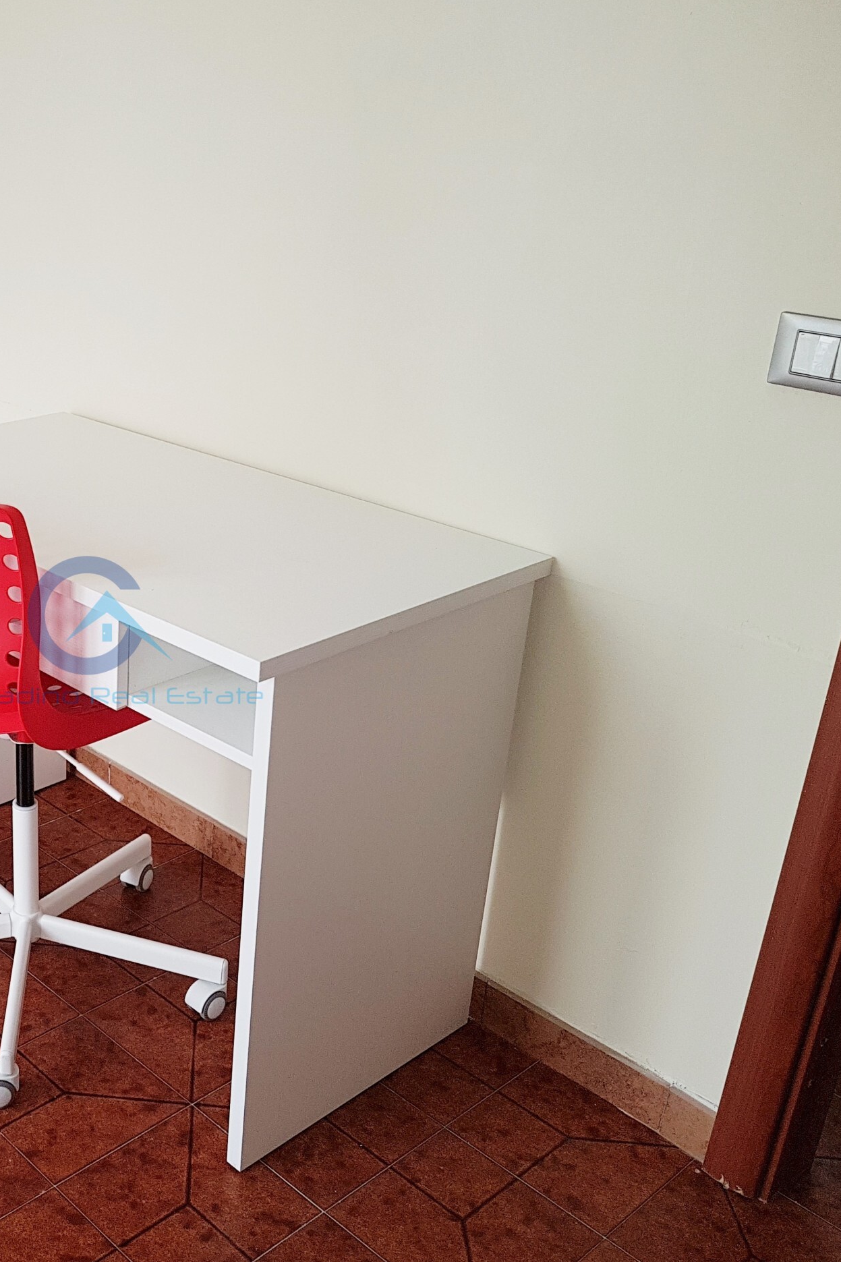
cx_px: 100
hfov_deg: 34.2
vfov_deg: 51.9
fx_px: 1297
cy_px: 630
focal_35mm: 37
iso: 64
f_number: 1.7
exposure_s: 1/50
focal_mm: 4.2
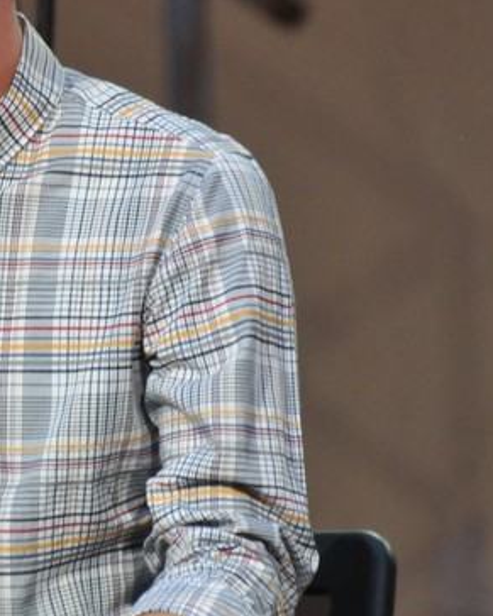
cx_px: -17
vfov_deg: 1.6
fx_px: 22680
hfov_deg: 1.2
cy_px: 245
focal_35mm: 1243
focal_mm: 300
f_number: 5.6
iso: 1100
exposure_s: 1/60
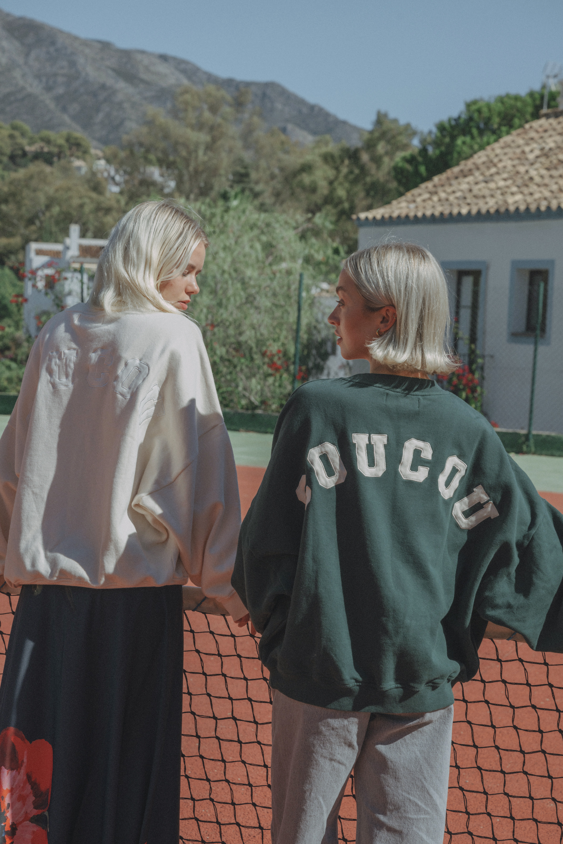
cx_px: 282
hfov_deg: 19.5
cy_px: 422
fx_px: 1642
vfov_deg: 28.8
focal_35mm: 70
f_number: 8
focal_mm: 70
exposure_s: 1/800
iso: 125
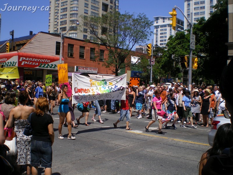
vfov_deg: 37.7
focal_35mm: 38
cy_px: 88
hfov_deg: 49.0
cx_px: 116
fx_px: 256
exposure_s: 1/400
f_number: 4.6
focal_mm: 6.3
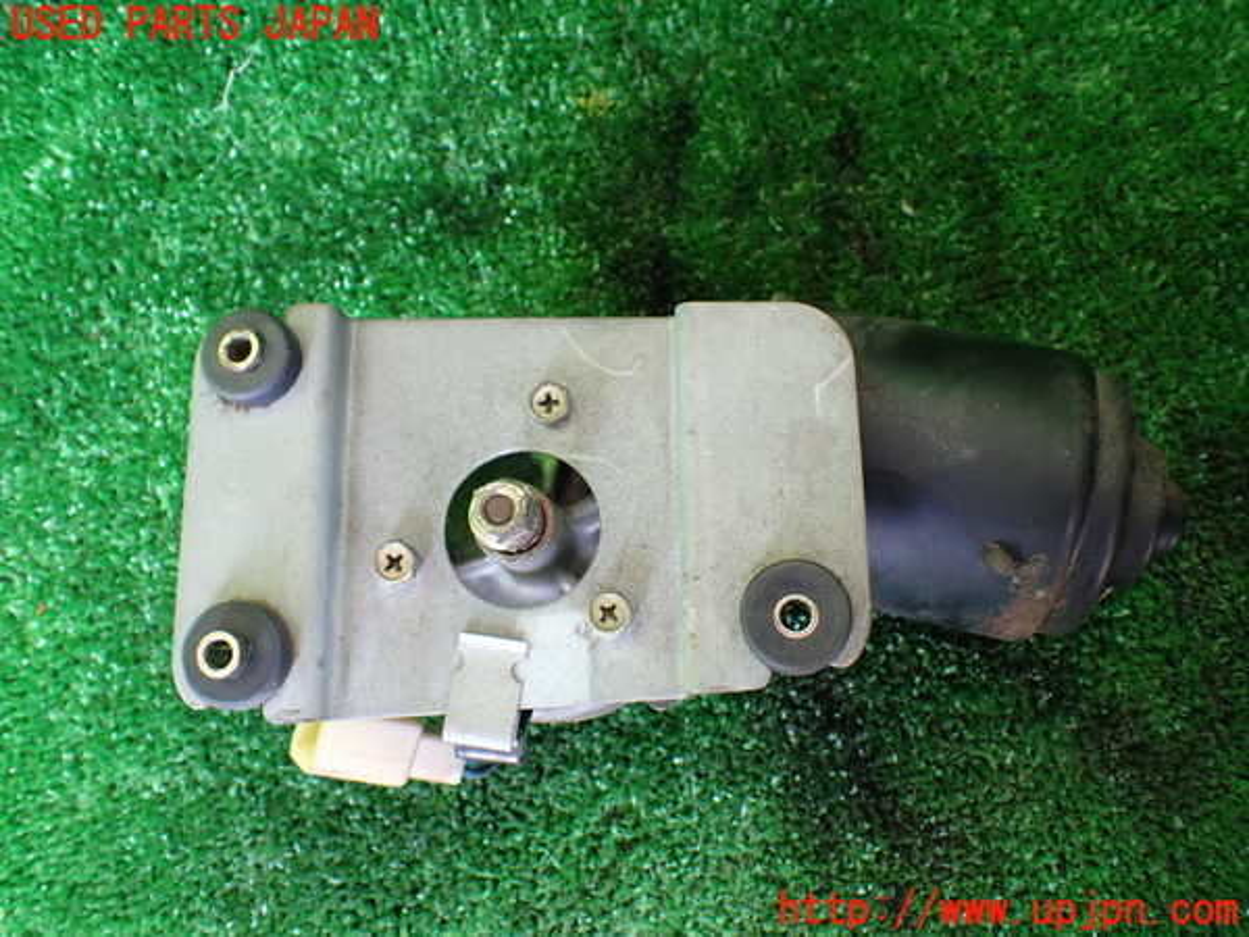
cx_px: 624
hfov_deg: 60.0
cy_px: 468
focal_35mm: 30
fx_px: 1082
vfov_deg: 46.8
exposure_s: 1/125
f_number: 2.3
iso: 400
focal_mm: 5.4
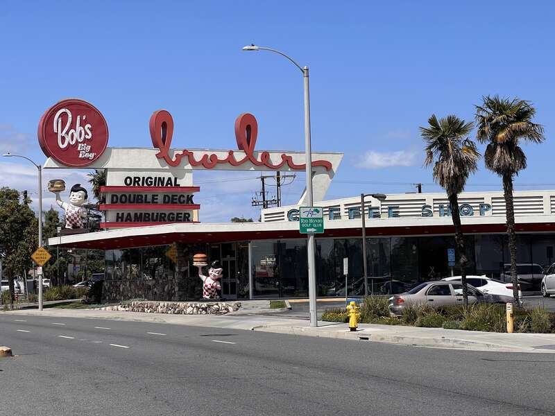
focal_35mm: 77
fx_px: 1235
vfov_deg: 19.1
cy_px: 208
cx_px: 278
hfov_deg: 25.3
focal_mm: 9
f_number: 2.8
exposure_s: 1/1155
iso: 32
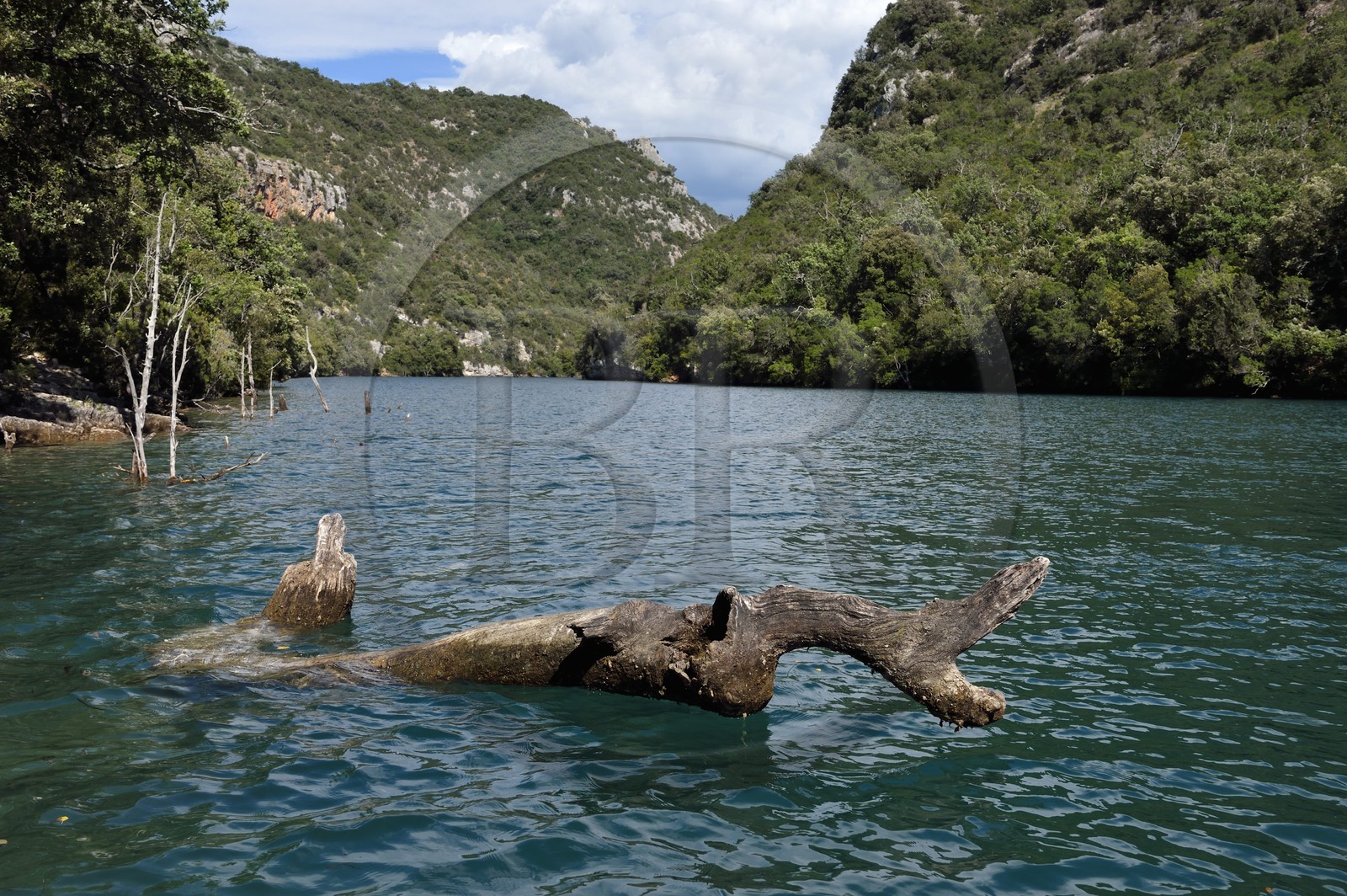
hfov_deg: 50.7
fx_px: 1421
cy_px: 448
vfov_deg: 35.0
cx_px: 674
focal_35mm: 38
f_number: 11
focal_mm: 38
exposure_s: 1/250
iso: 200
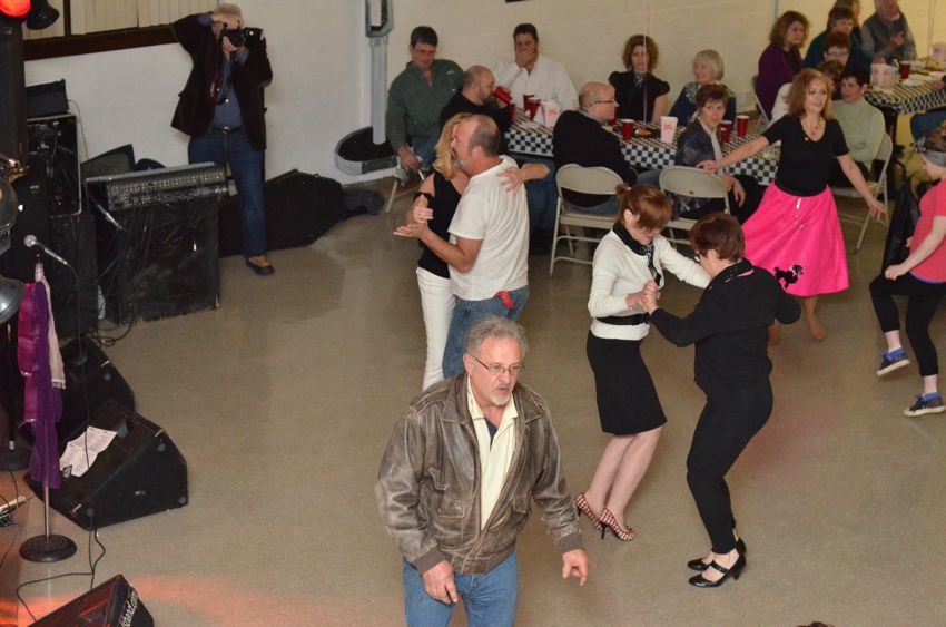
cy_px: 314
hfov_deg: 27.0
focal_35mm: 75
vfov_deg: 18.1
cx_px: 473
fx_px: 1967
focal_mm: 50
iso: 4000
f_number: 4
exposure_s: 1/250
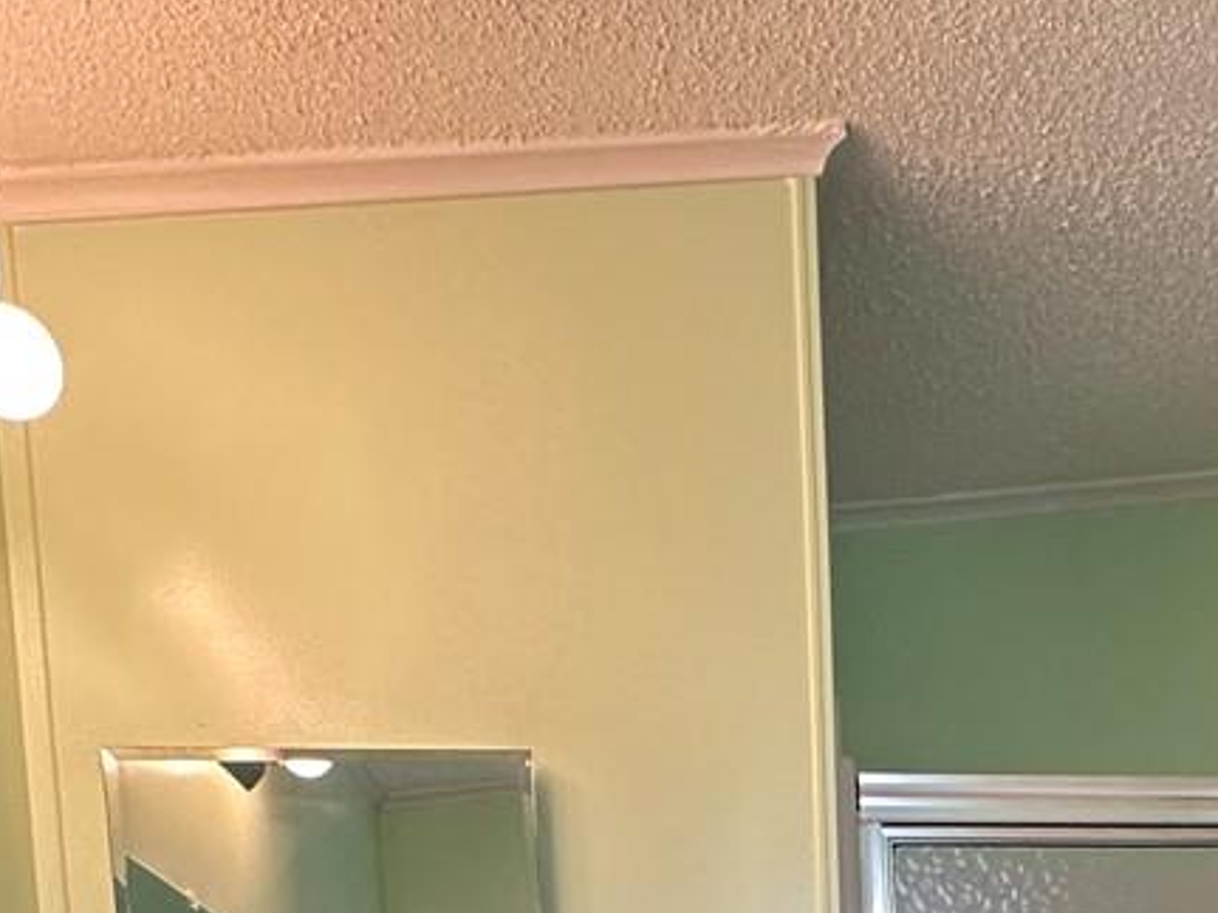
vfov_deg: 22.1
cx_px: 978
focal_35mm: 52
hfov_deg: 35.6
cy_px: 1447
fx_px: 1829
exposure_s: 1/120
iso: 200
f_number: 2.2
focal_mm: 2.22
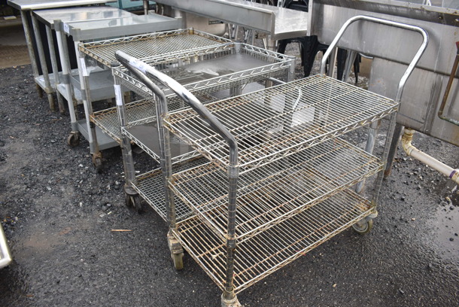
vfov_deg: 43.7
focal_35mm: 30
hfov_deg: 61.9
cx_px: 230
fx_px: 383
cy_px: 154
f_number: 5.6
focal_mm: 20
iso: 320
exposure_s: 1/125
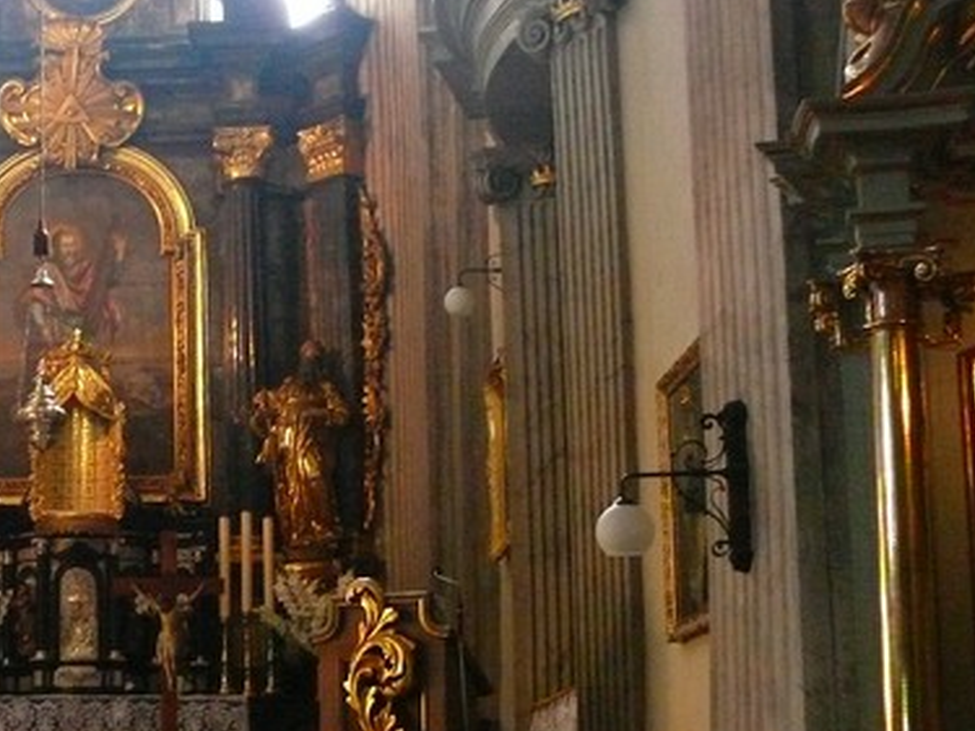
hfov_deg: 25.9
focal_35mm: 72
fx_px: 2027
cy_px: 533
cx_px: 49
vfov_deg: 20.3
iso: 800
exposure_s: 1/15
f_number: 2.8
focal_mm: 7.6
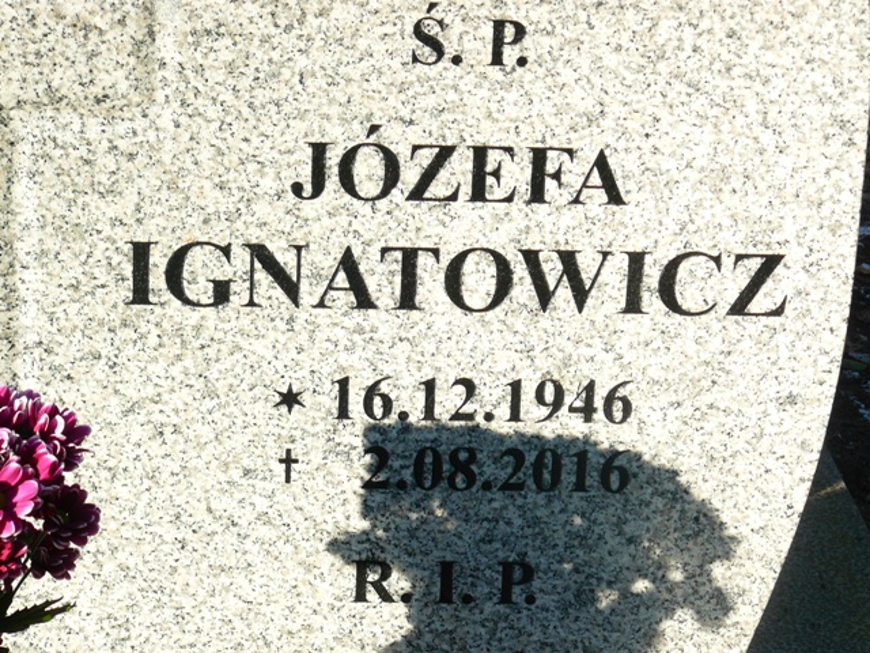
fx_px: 3116
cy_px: 326
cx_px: 435
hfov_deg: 15.9
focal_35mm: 124
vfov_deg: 12.0
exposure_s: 1/200
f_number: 4.5
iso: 100
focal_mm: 20.7
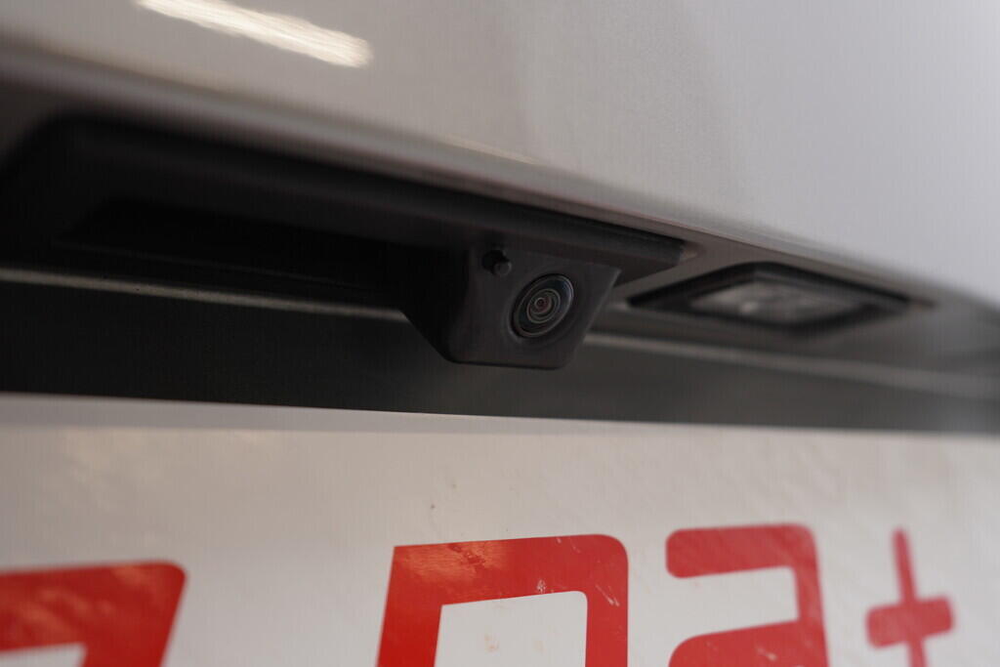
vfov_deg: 36.9
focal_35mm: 36
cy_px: 334
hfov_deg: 53.1
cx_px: 500
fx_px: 1000
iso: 125
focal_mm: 24
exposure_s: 1/60
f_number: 3.5
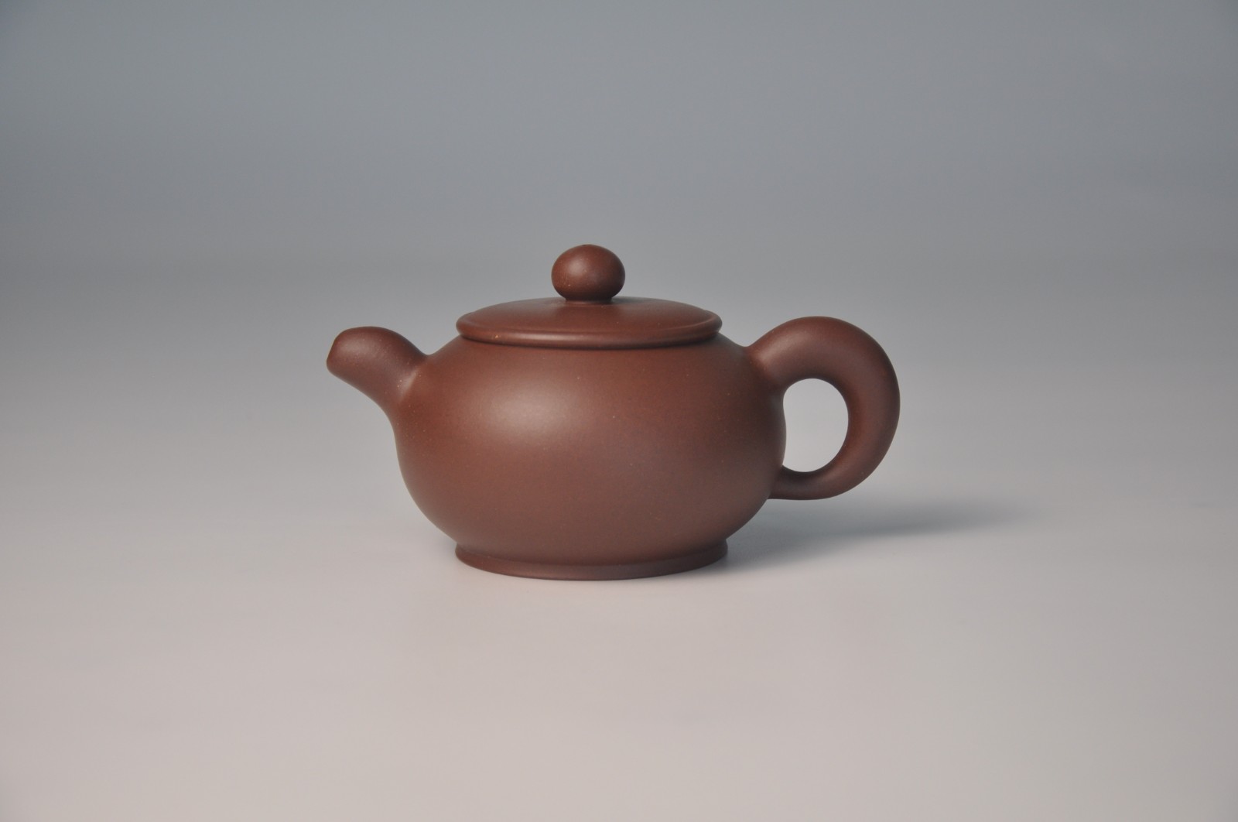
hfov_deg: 27.0
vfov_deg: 18.1
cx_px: 619
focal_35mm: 75
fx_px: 2575
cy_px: 411
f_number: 5
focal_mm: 50
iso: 400
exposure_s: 1/100
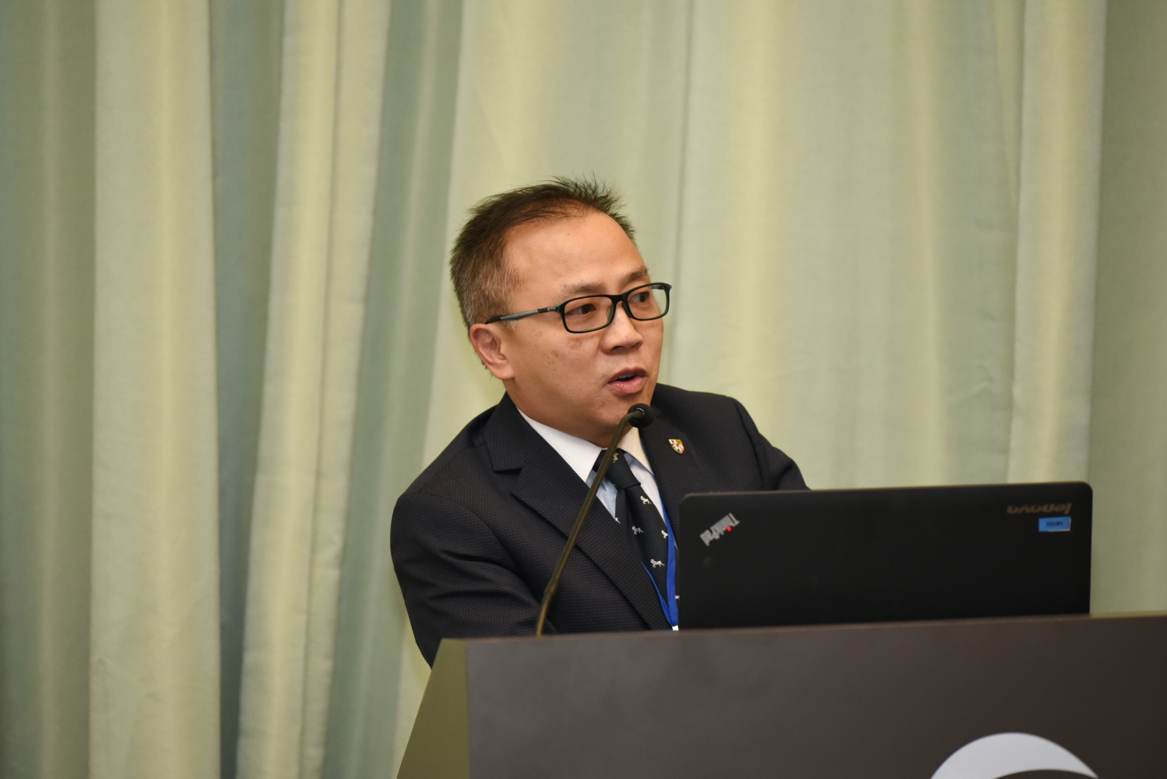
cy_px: 390
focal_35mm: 150
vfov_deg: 9.2
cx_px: 584
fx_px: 4865
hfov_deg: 13.7
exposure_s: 1/160
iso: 1600
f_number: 4
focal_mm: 150
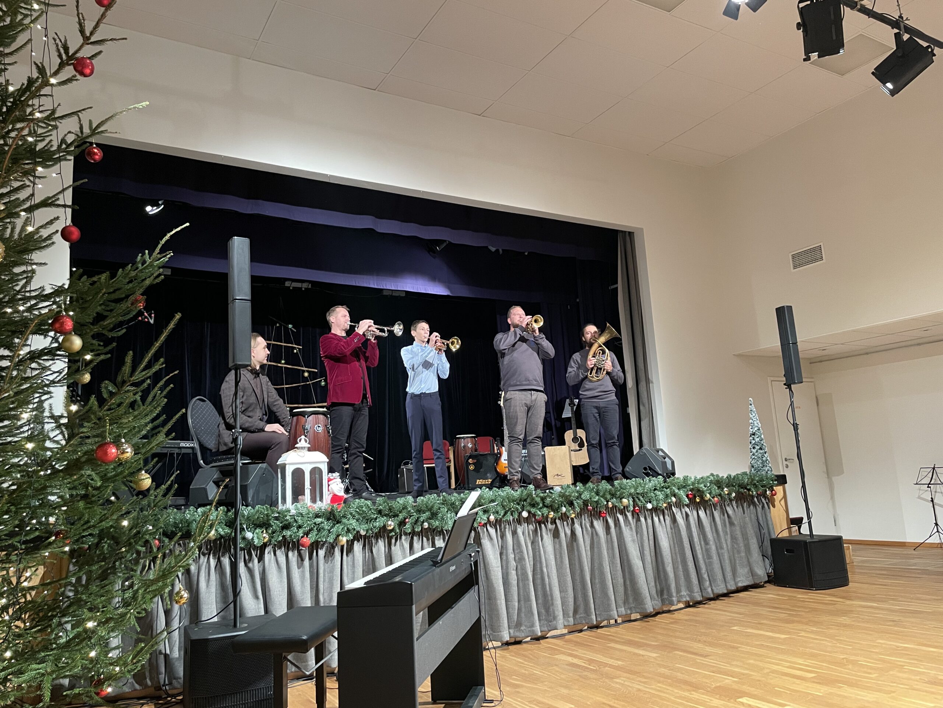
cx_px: 472
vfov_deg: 53.1
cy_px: 354
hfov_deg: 67.3
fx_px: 708
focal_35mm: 26
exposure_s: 1/50
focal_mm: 4.2
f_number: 1.6
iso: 320
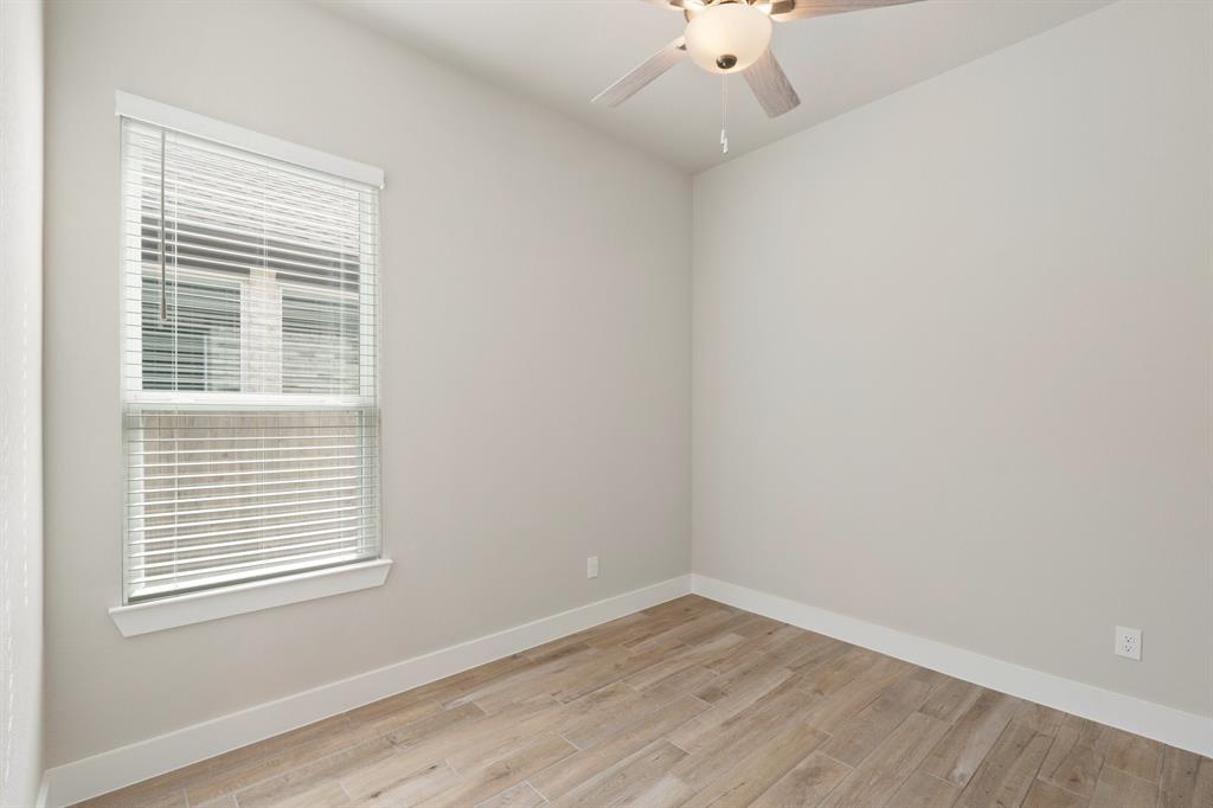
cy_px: 404
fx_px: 556
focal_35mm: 16
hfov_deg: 95.0
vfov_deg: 72.0
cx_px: 606
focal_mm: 16.5
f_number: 9
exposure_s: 1/13
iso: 320
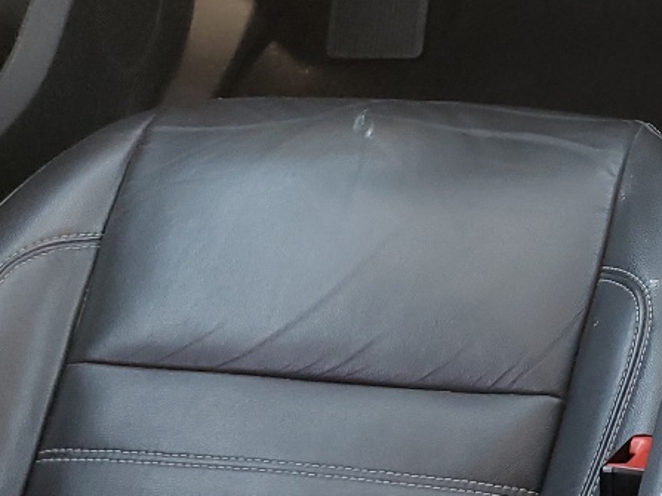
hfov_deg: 18.9
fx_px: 1778
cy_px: 10
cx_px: 949
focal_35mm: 93
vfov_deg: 15.6
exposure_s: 1/120
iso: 60
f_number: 1.5
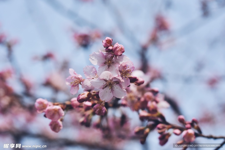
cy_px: 75
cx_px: 112
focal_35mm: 75
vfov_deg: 18.2
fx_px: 469
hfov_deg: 27.0
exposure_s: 1/4000
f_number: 3.2
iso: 200
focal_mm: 50
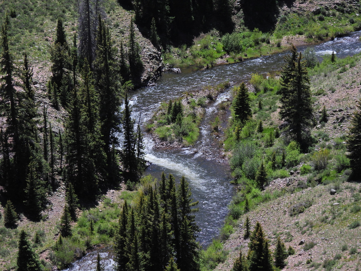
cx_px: 180
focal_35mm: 125
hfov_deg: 15.8
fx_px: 1304
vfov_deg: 11.9
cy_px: 136
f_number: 4
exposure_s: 1/1000
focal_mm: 22.3
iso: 100
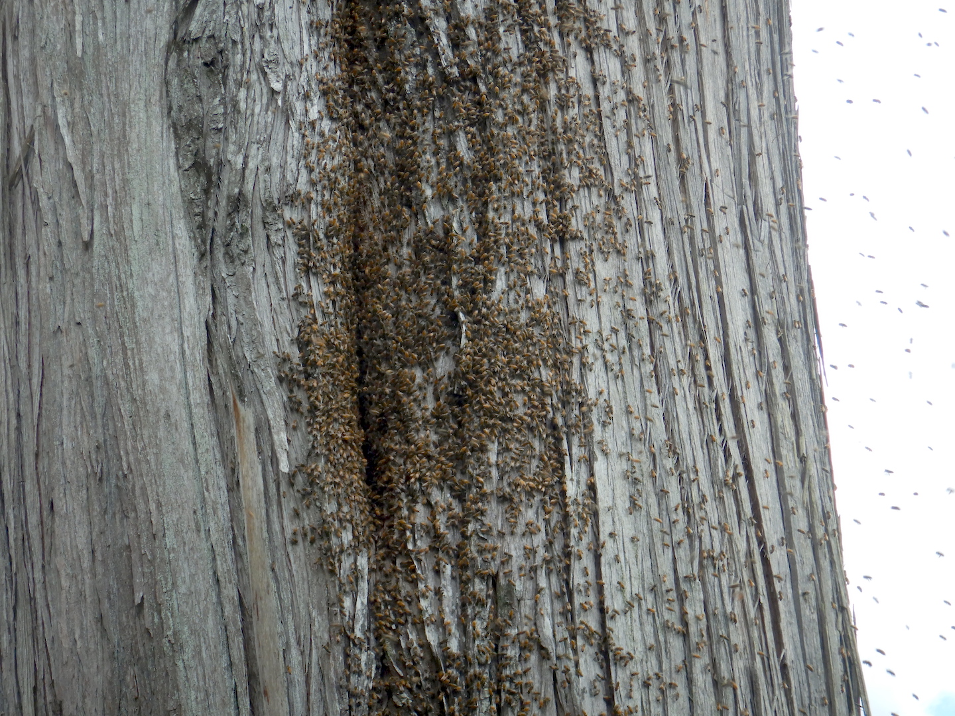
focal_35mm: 120
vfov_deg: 12.3
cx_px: 478
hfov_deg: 16.4
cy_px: 358
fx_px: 3311
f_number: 4.9
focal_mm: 21.5
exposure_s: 1/160
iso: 125
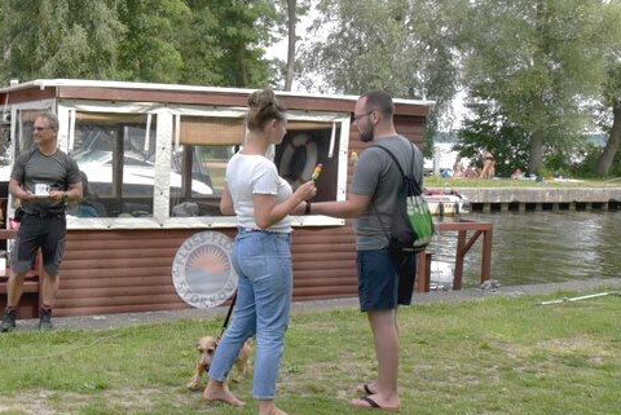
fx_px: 863
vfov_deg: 27.0
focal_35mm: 50
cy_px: 231
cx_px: 135
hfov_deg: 38.3
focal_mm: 24
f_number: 14
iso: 3200
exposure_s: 1/800
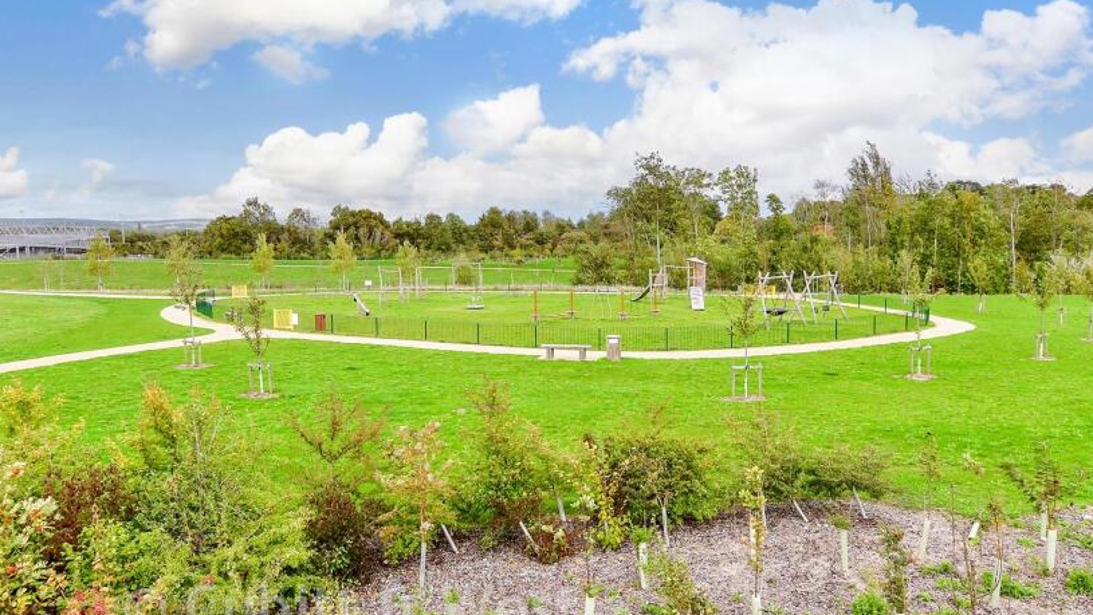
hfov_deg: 74.0
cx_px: 570
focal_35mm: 25
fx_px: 725
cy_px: 294
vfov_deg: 46.0
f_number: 8
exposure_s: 1/400
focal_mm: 13
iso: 400
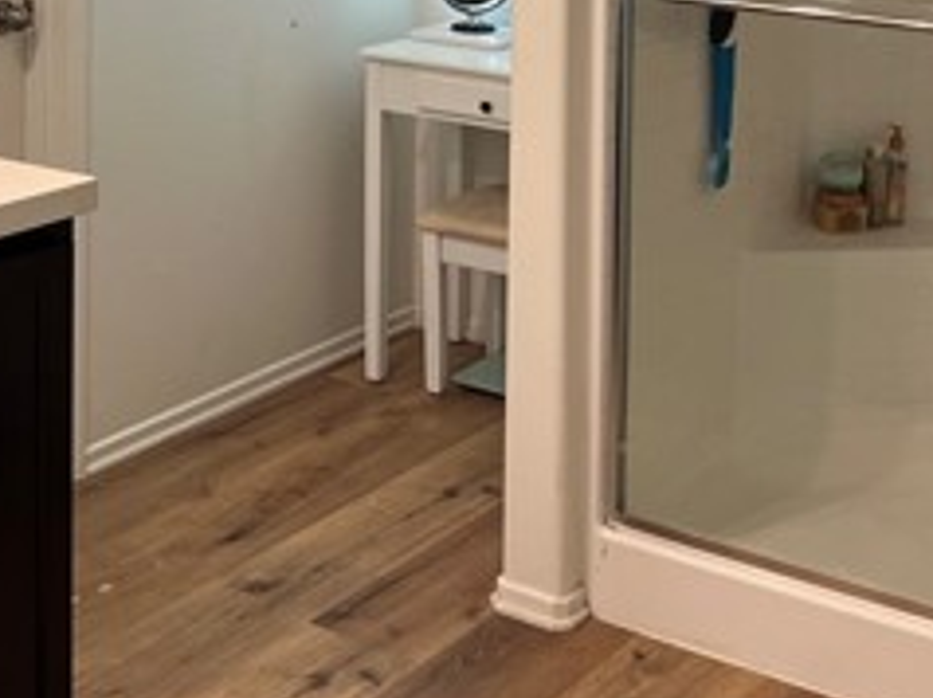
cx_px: 380
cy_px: -98
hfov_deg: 27.8
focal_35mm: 70
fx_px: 1885
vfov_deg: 19.9
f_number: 1.5
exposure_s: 1/120
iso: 125
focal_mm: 5.7
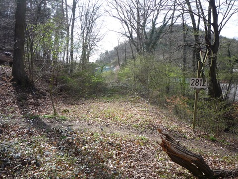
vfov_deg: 44.2
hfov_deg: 56.8
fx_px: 220
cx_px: 119
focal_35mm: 32
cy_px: 90
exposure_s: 1/200
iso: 100
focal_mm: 5.2
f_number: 4
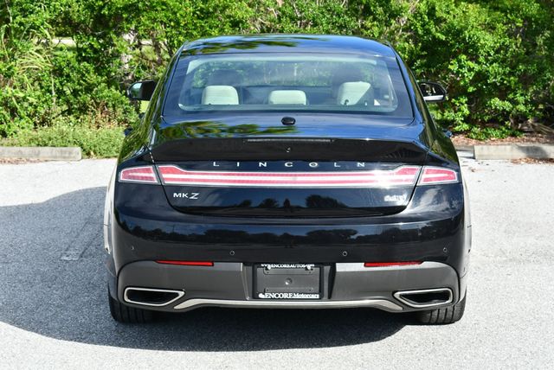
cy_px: 185
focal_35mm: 92
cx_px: 277
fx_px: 1417
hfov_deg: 22.1
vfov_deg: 14.9
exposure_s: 1/250
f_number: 8
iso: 140
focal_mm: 46
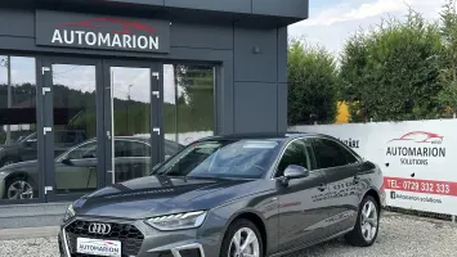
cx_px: 229
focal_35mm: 53
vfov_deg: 22.6
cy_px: 171
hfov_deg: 39.2
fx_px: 642
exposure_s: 1/880
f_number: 1.78
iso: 64
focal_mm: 6.86
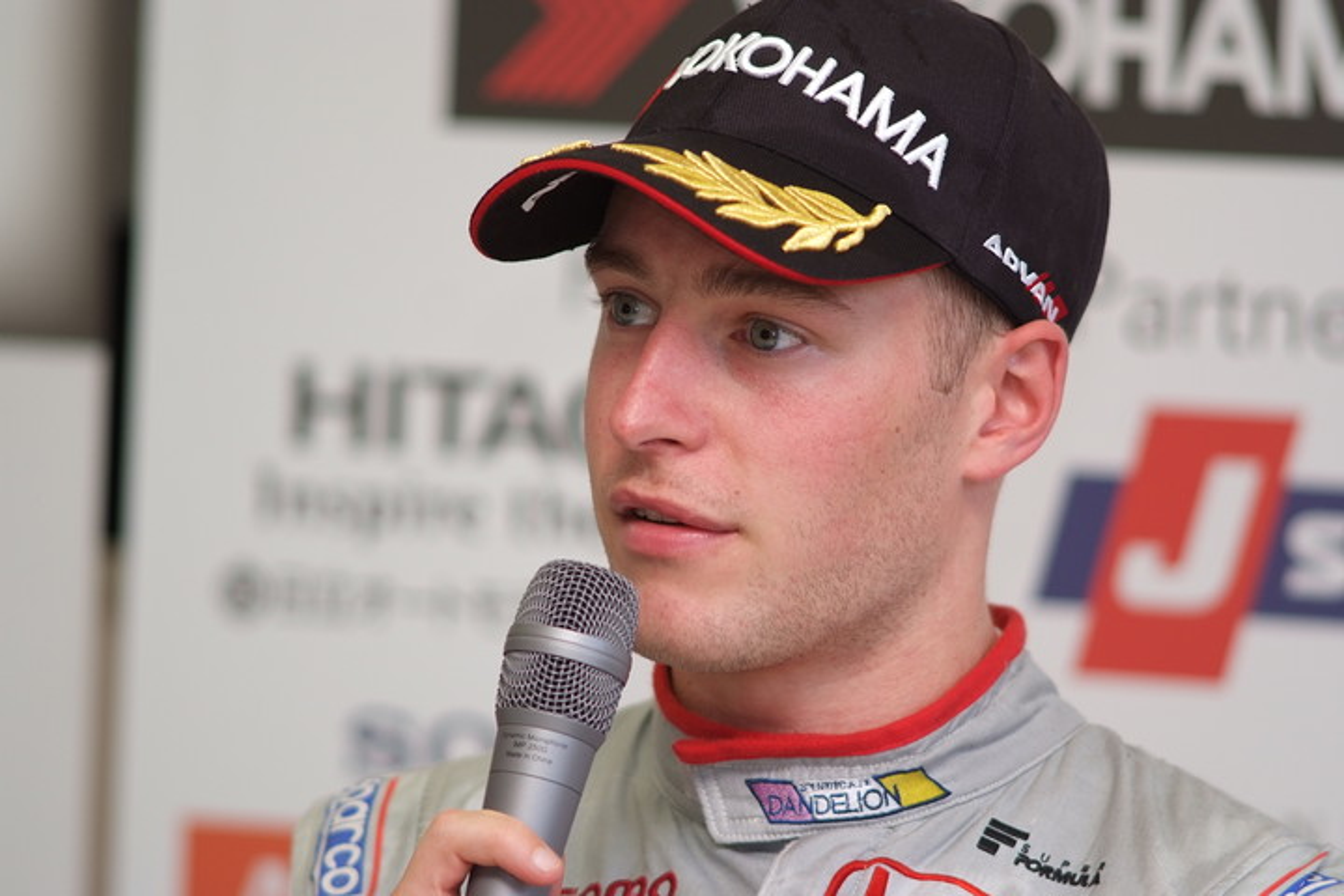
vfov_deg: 5.1
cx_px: 672
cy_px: 448
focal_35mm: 270
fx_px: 10079
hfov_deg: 7.6
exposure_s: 1/125
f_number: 2.8
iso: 400
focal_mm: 180
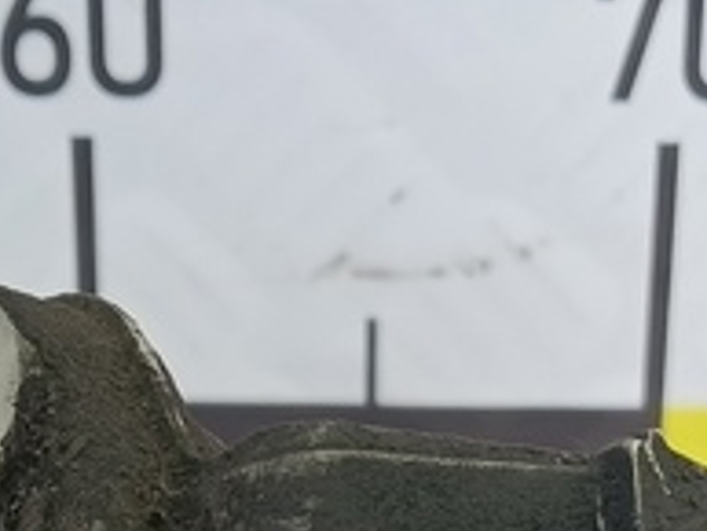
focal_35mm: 143
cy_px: 1102
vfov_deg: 9.6
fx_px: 2922
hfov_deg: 13.8
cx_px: 315
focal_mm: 4.11
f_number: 1.6
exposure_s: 1/50
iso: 100
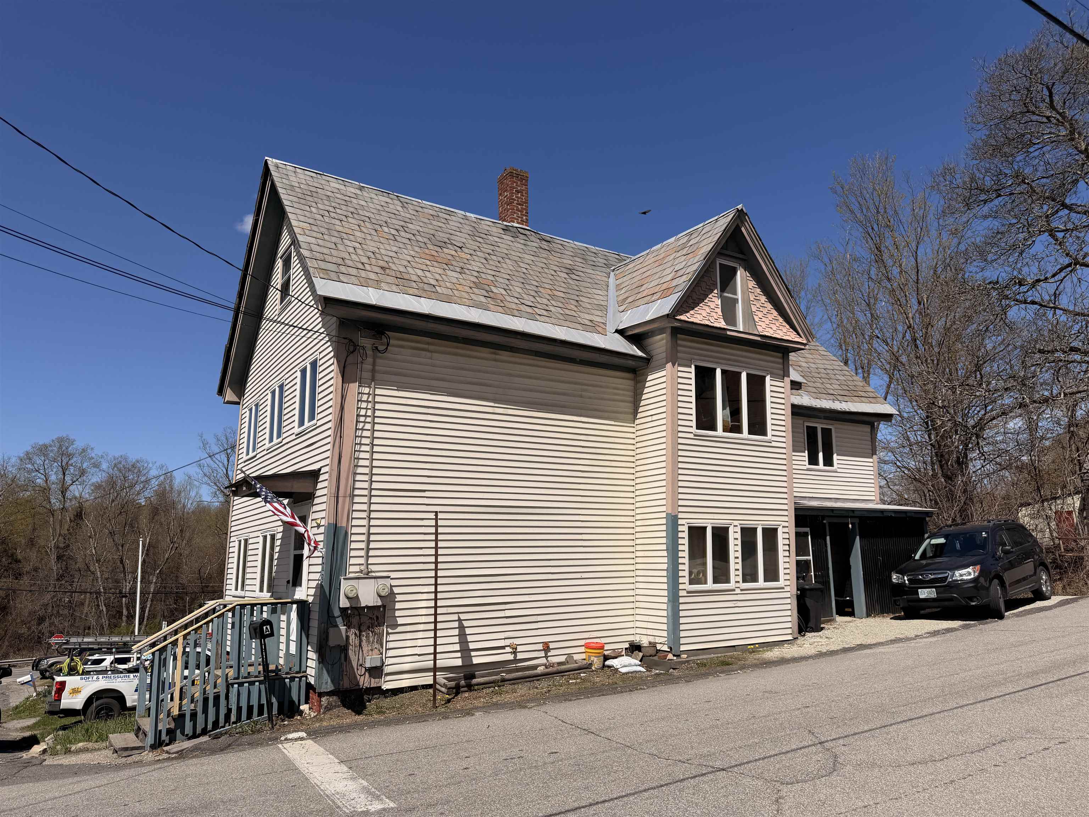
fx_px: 755
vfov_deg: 56.8
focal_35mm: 24
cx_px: 544
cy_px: 408
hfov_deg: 71.6
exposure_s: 1/10309
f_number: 1.78
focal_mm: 6.76
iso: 80
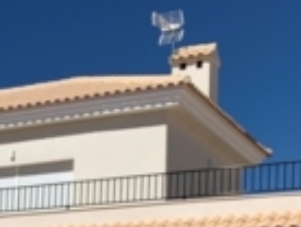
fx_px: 958
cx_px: -94
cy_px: 351
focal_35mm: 110
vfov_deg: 12.7
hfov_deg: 16.8
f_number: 1.8
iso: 25
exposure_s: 1/5405
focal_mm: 4.25
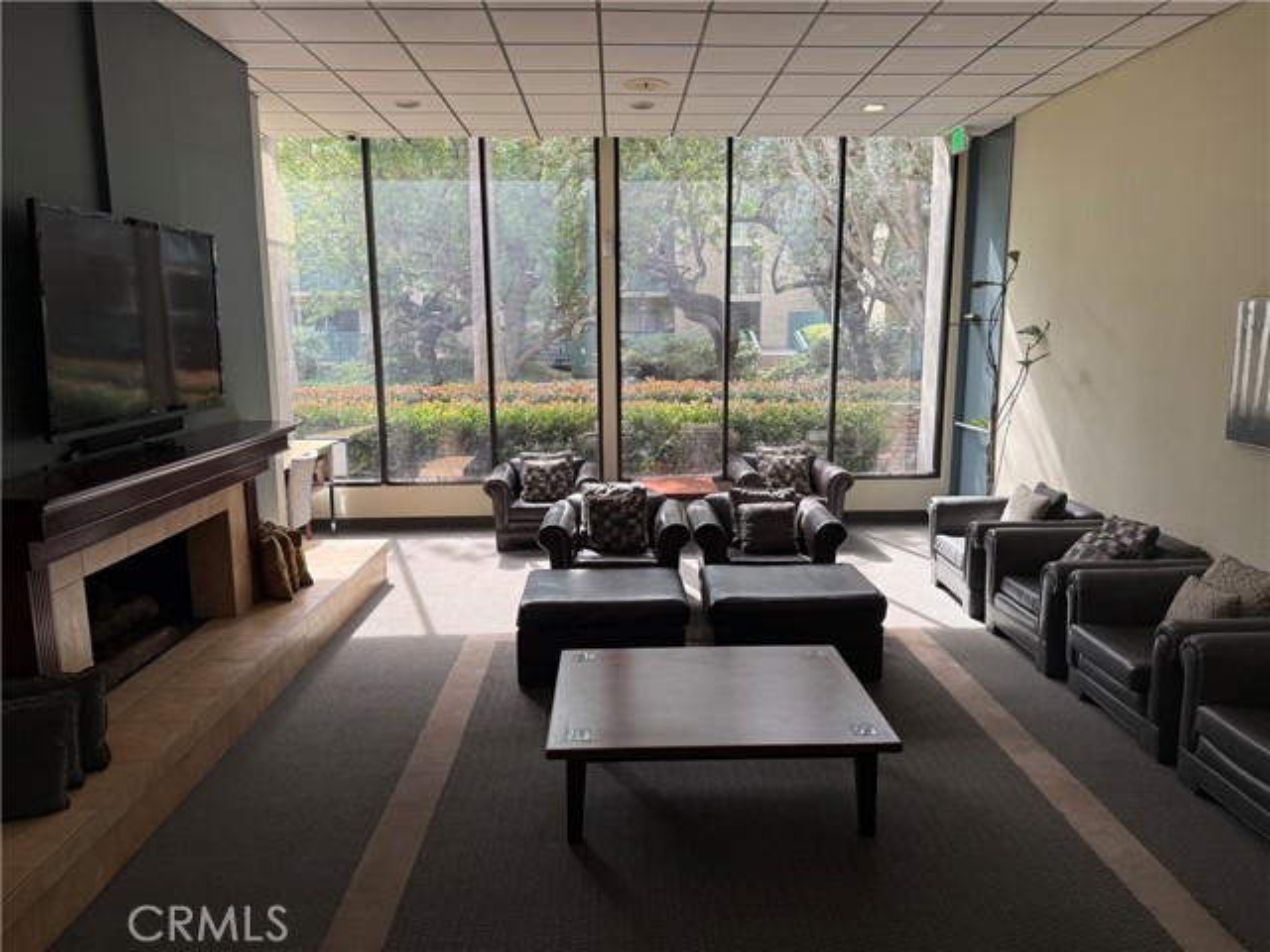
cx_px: 635
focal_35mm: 24
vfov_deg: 56.8
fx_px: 881
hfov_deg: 71.6
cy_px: 476
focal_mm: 6.76
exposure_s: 1/120
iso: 100
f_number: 1.78
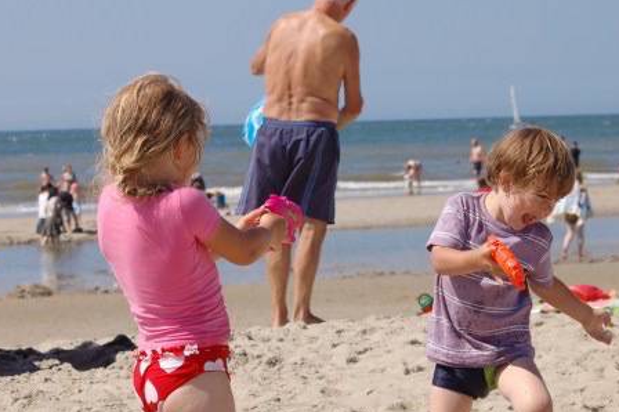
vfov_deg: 9.1
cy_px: 181
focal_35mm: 150
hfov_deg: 13.7
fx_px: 2577
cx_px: 271
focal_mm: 70
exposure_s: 1/500
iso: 200
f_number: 8
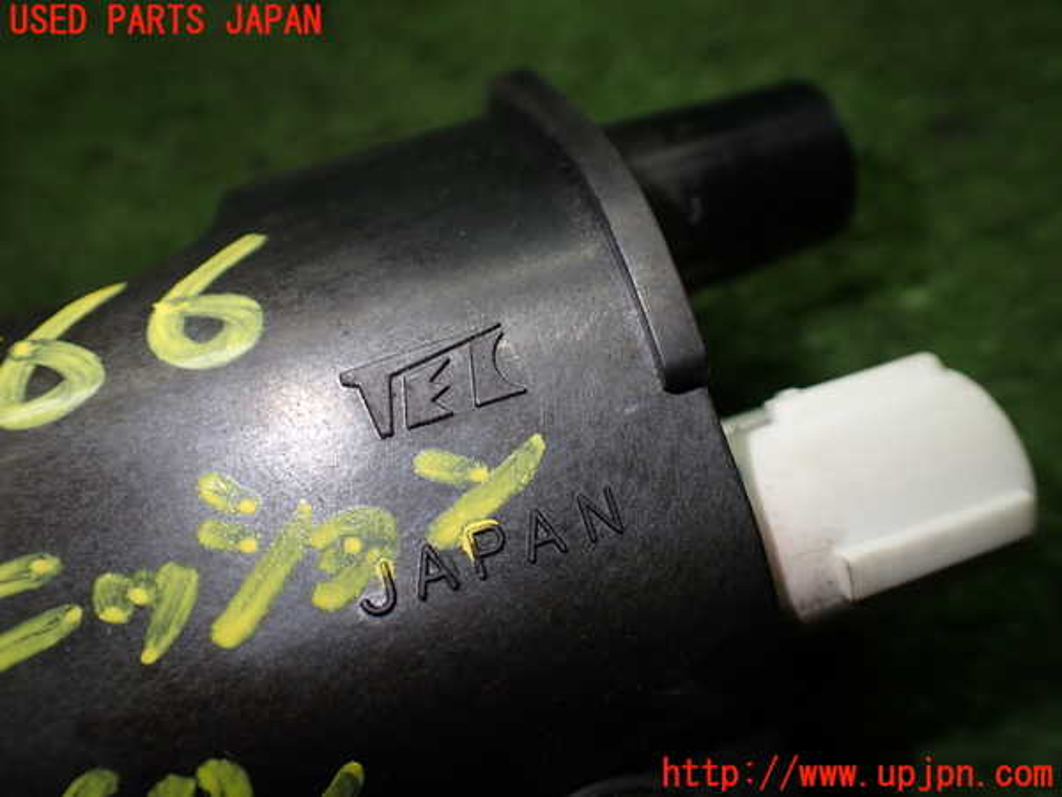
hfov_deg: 60.0
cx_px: 531
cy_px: 398
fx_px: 920
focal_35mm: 30
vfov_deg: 46.8
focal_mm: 5.4
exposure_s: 1/125
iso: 160
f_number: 2.3
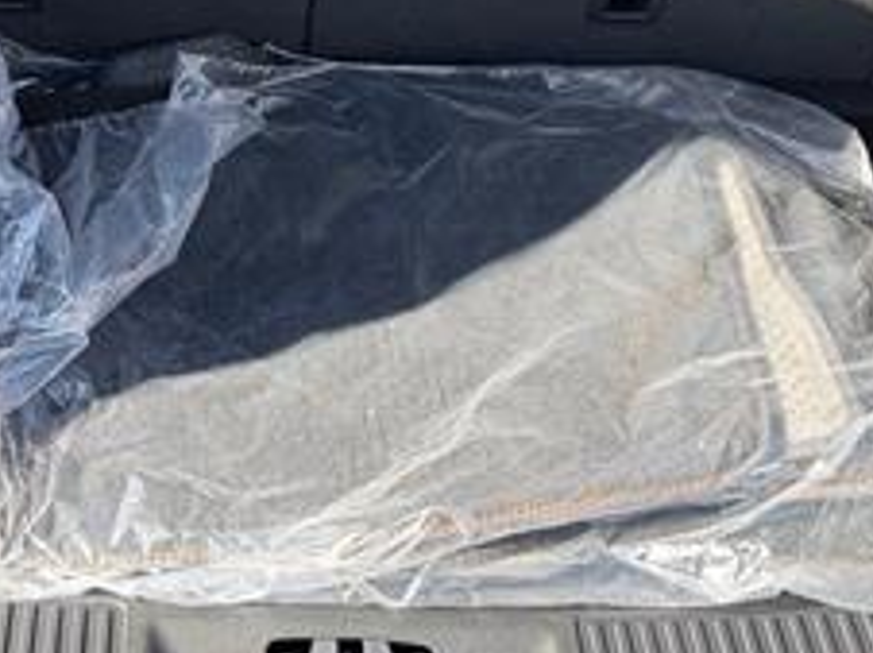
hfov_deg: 28.1
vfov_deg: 20.5
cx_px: 209
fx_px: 1713
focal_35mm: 68
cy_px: -85
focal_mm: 6.76
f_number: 1.78
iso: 80
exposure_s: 1/275
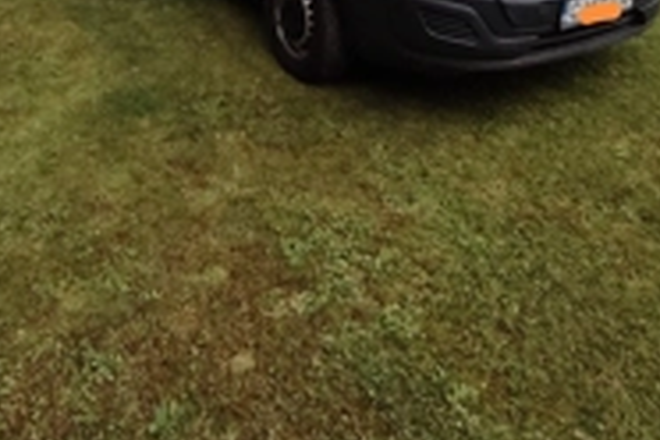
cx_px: 334
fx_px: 697
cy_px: -167
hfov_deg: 50.7
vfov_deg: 27.6
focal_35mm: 38
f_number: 2.2
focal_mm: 1.43
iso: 100
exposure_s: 1/252
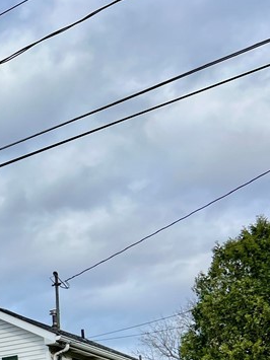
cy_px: 347
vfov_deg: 24.9
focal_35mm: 75
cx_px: -201
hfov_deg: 16.7
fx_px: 780
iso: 50
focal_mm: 5.7
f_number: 1.5
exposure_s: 1/2299
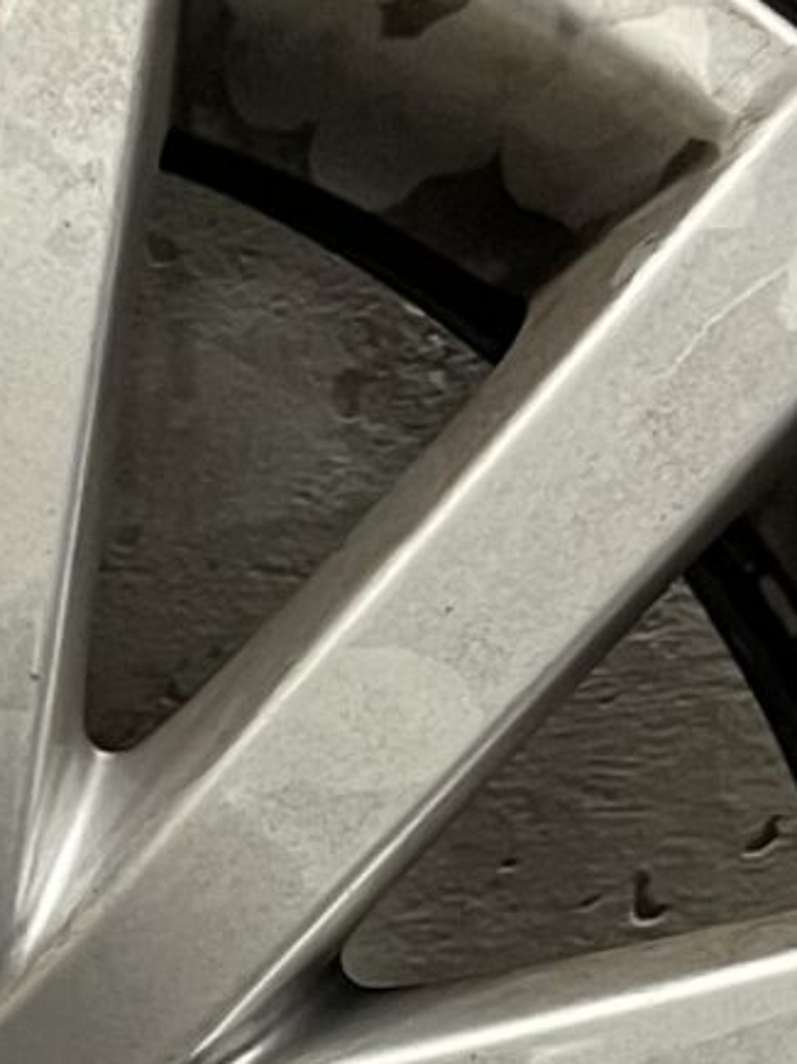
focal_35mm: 153
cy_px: 1128
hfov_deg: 9.5
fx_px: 4699
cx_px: -188
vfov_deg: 12.7
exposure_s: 1/33
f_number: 1.6
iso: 400
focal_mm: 5.1
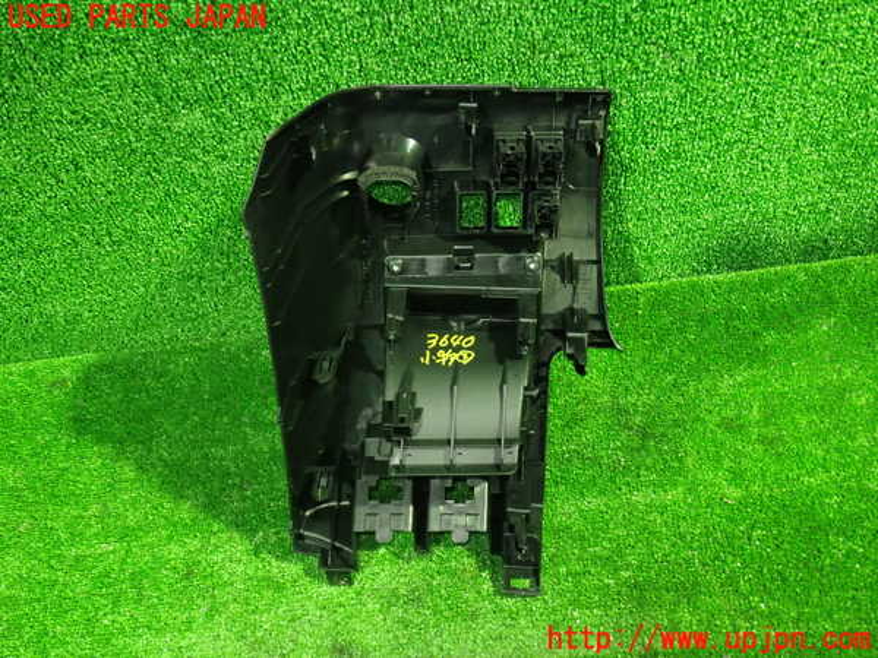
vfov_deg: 46.8
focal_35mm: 30
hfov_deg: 60.0
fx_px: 761
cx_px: 439
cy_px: 329
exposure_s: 1/20
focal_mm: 5.4
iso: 800
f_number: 2.3
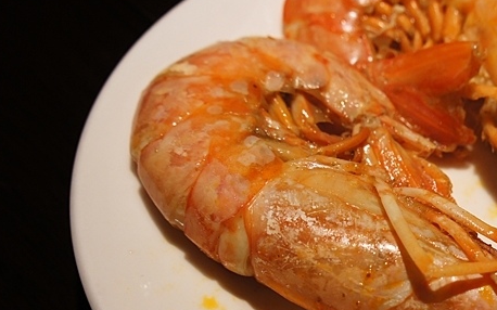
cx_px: 456
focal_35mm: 69
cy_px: 226
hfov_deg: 28.5
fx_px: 934
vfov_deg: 18.8
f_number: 5
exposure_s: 1/40
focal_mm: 23
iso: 500
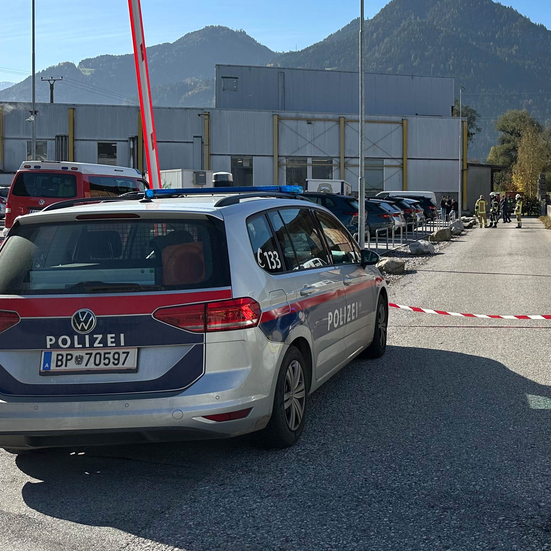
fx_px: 792
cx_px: 543
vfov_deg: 38.1
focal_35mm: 44
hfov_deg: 35.0
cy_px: 203
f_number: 1.78
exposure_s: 1/4184
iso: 80
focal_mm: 6.86
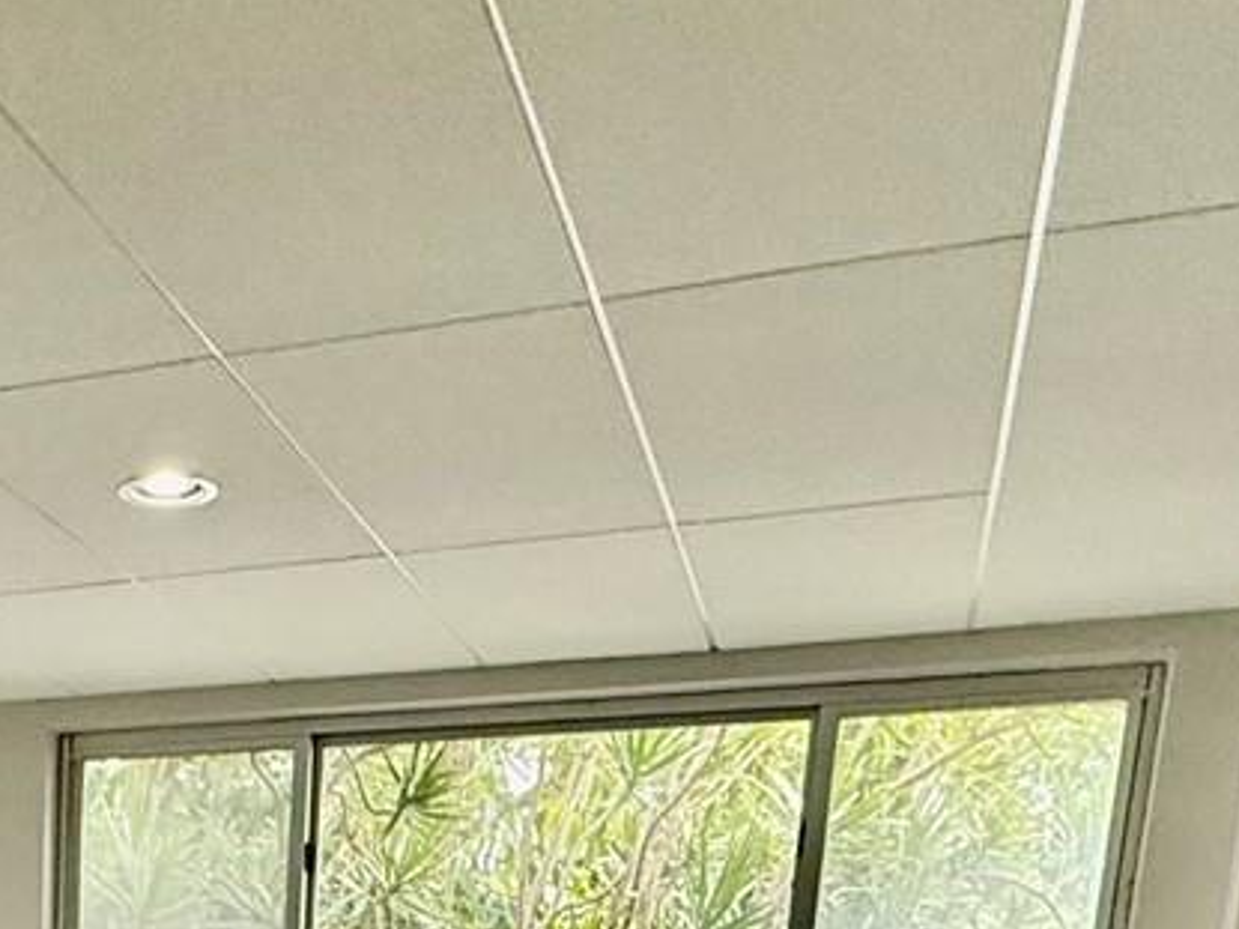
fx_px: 1932
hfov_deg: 33.0
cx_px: 36
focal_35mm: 54
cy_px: 1577
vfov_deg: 20.7
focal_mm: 2.22
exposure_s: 1/120
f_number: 2.2
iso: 320
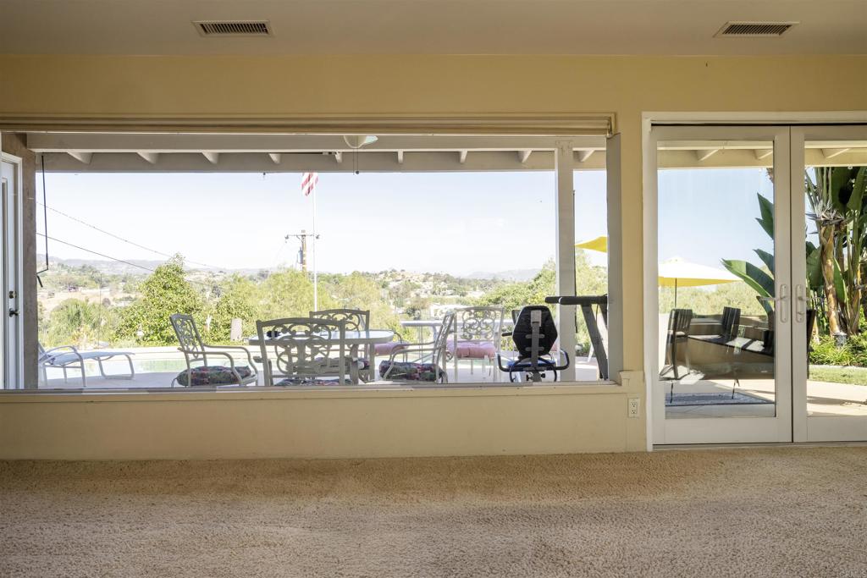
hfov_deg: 61.9
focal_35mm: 30
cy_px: 289
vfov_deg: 43.6
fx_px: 723
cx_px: 434
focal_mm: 30
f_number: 10
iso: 200
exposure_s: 1/160
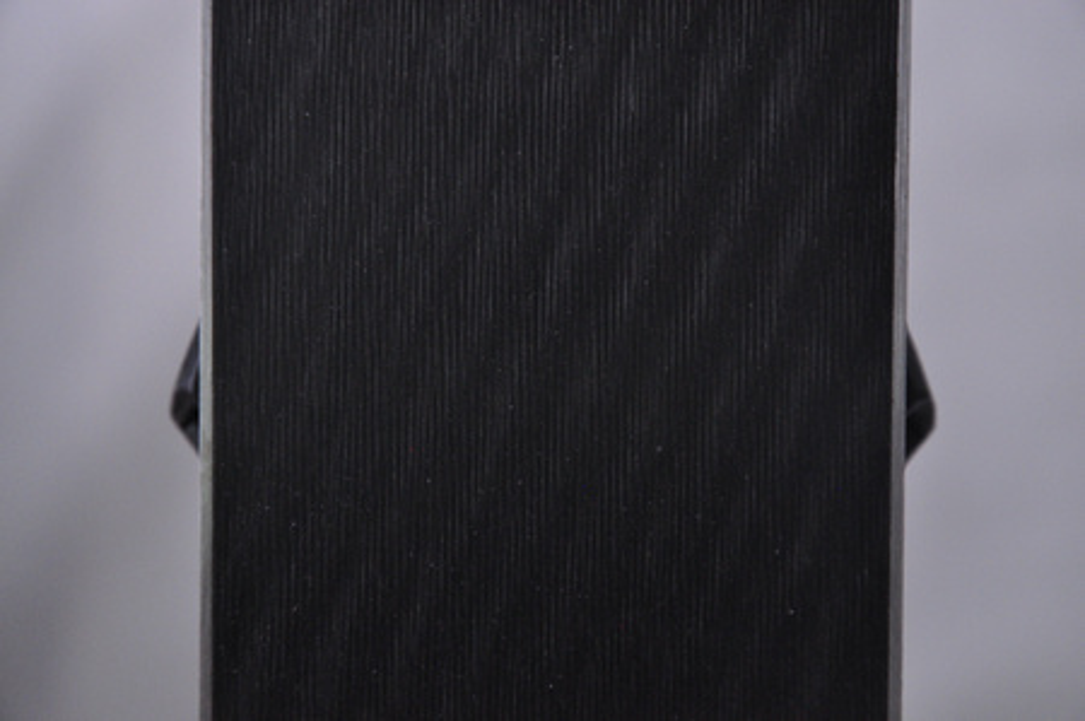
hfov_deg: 13.1
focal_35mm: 158
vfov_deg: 8.7
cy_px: 360
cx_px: 542
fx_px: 4742
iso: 3200
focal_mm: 105
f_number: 9.5
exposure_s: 1/125
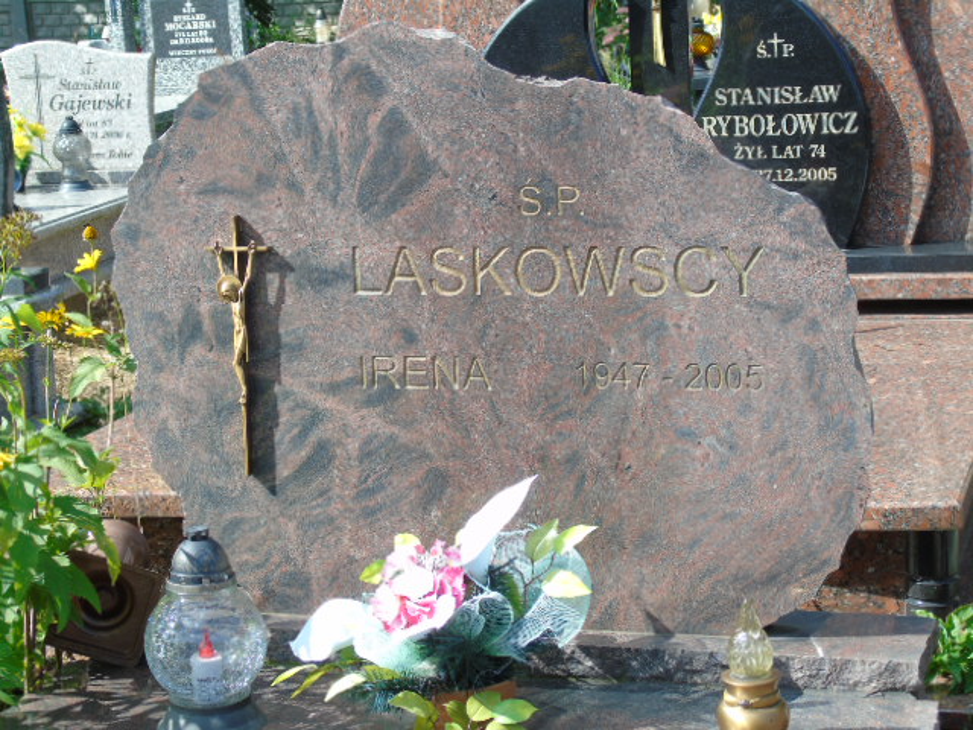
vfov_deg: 18.0
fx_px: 2305
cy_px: 365
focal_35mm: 82
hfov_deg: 23.8
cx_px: 486
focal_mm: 15
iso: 80
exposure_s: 1/200
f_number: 4.1
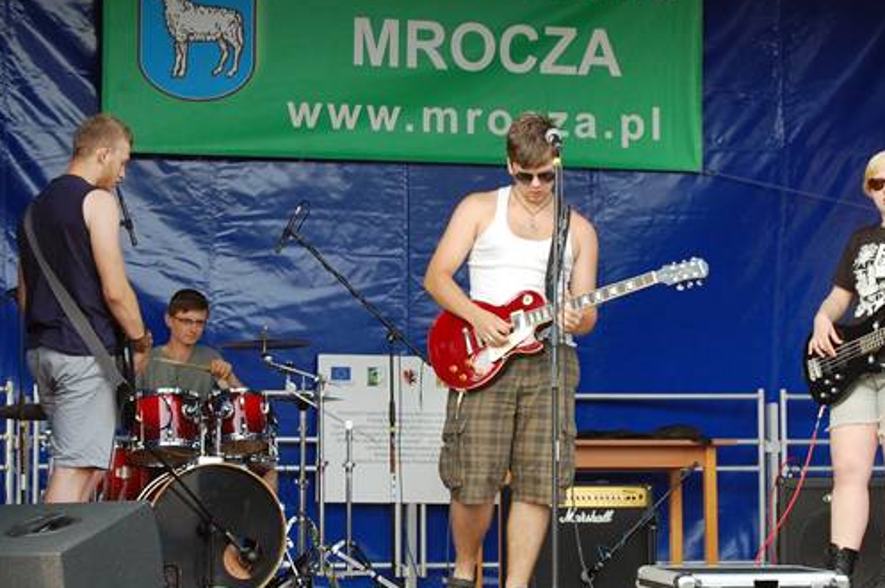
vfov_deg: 13.7
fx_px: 2445
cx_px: 516
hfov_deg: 20.5
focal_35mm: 100
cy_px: 332
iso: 250
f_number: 5.6
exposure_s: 1/125
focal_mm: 55
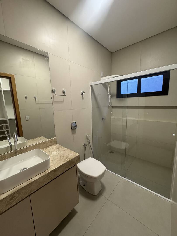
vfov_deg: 102.1
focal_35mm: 14
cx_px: 88
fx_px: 95
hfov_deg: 85.7
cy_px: 118
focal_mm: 2.22
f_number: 2.2
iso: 320
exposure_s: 1/120
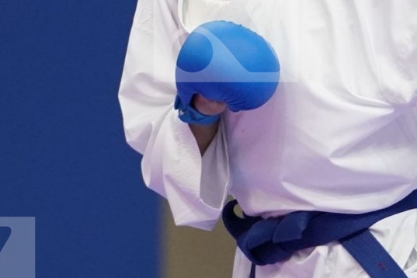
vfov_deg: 2.2
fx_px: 7378
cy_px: 12
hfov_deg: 3.2
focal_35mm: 637
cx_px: 489
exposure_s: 1/1000
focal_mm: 127
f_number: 2.8
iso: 3200
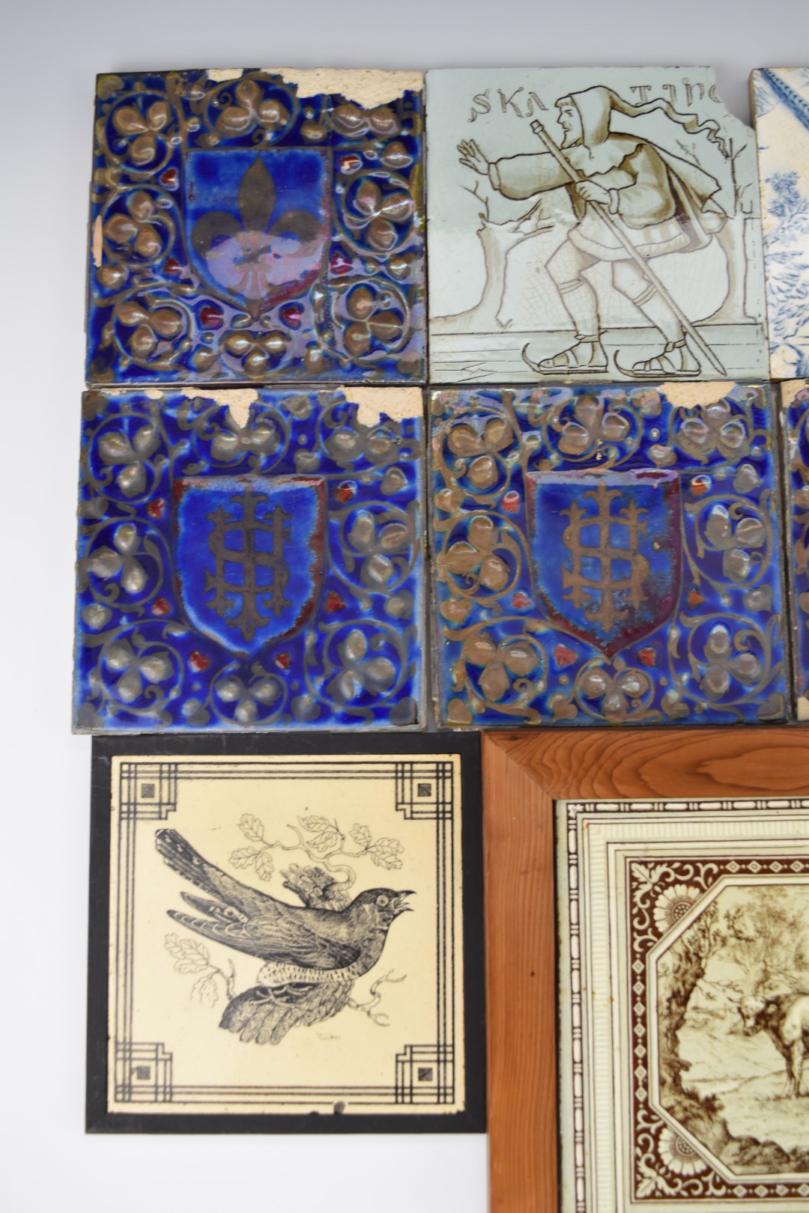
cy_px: 606
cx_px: 404
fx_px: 1315
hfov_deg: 34.2
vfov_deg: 49.6
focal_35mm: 39
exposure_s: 1/125
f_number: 5.6
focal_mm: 26
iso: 400
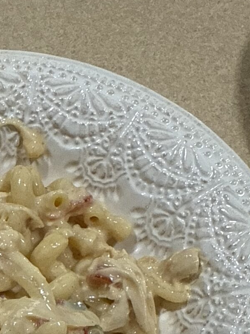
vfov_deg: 30.8
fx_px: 558
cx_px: -14
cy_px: 334
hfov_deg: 23.9
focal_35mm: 58
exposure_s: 1/120
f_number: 2.2
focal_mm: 2.22
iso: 160
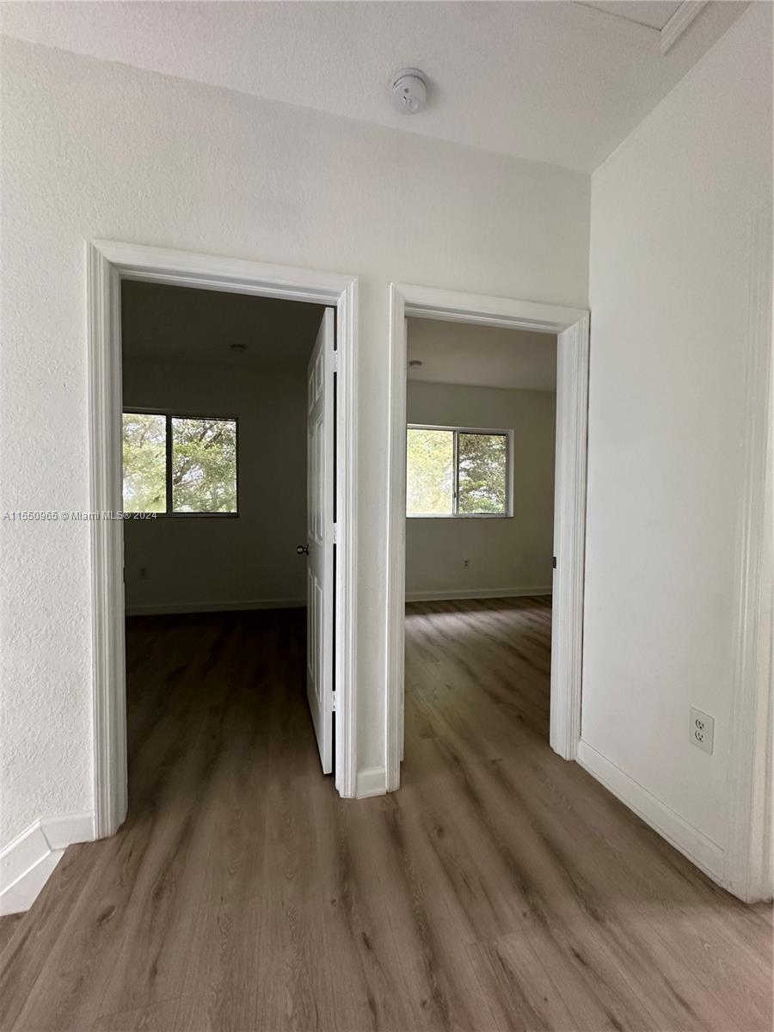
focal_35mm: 14
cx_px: 387
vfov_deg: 102.1
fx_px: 417
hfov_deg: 85.7
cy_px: 516
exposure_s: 1/97
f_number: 2.2
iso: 320
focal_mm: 2.22
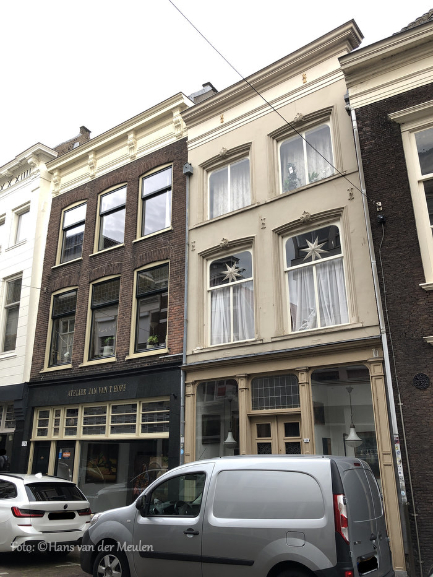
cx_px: 216
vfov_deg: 63.4
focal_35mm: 28
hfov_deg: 49.8
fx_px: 467
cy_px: 288
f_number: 1.8
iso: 20
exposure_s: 1/120
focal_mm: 3.99
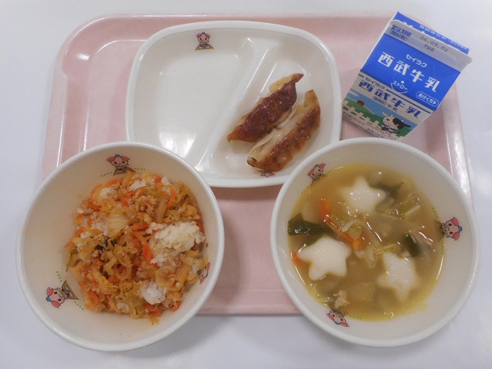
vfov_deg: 54.9
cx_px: 246
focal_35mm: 25
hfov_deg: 69.4
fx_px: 355
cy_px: 184
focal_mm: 4.5
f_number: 3.7
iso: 160
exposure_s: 1/30
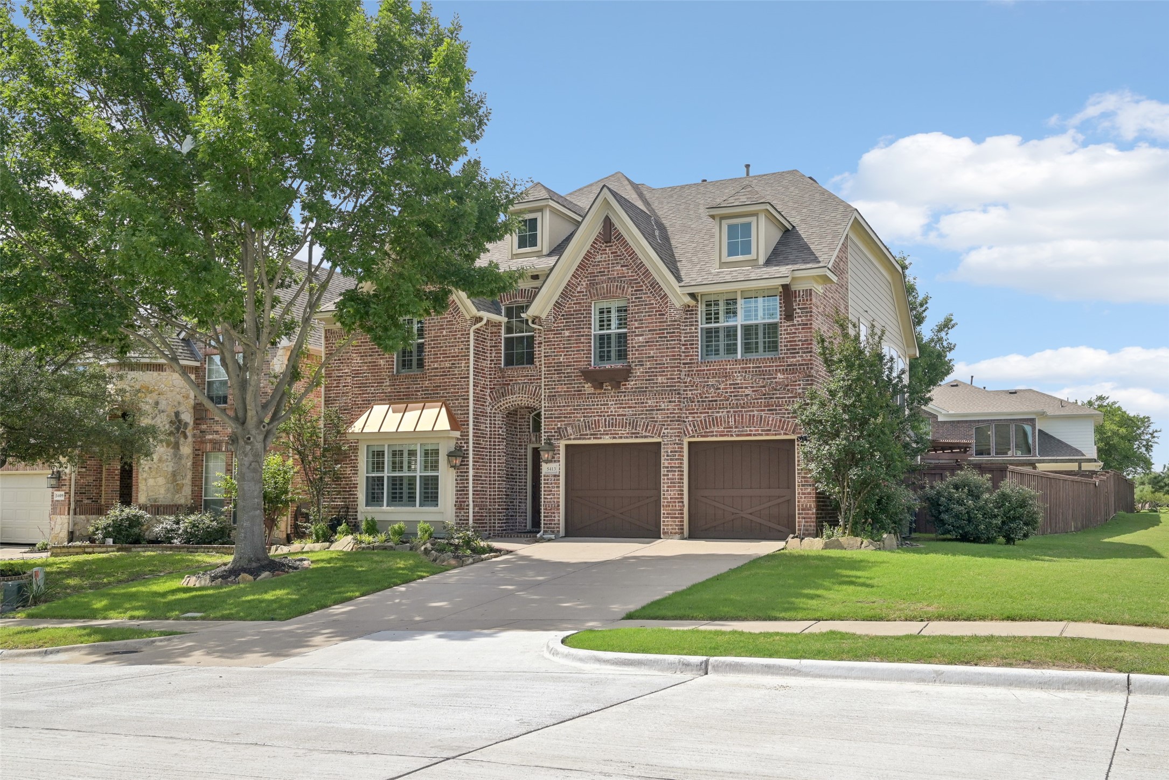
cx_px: 584
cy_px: 390
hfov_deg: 61.9
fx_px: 974
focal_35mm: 30
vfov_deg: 43.6
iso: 400
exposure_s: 1/800
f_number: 8
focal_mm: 30
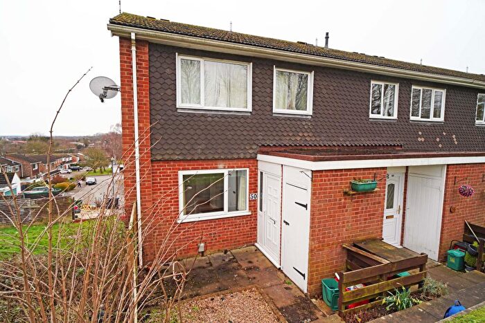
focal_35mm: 18
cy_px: 162
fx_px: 243
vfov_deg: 67.4
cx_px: 242
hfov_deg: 90.0
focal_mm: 18
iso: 100
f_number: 5.6
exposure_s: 1/160
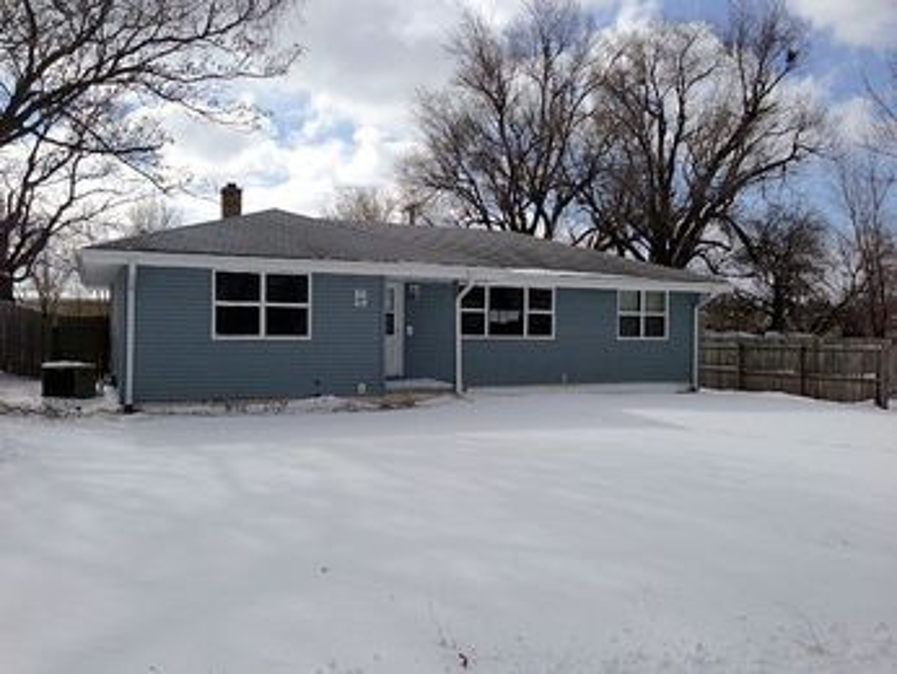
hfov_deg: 55.3
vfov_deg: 43.0
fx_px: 856
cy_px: 337
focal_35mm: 33
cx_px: 448
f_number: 2.4
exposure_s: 1/4184
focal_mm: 4.13
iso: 50
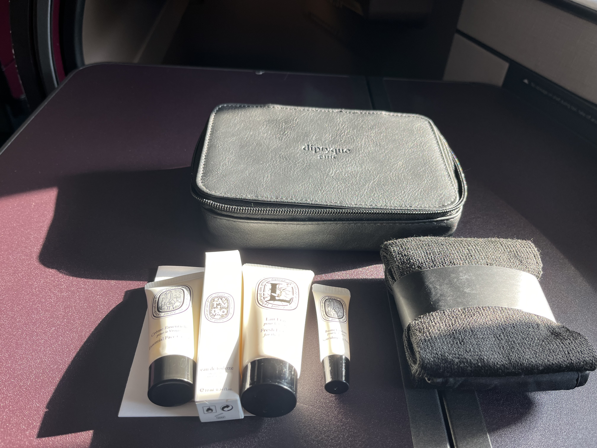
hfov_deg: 67.3
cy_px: 224
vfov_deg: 53.1
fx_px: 448
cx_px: 298
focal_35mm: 26
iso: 50
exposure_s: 1/121
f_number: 1.6
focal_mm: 5.1
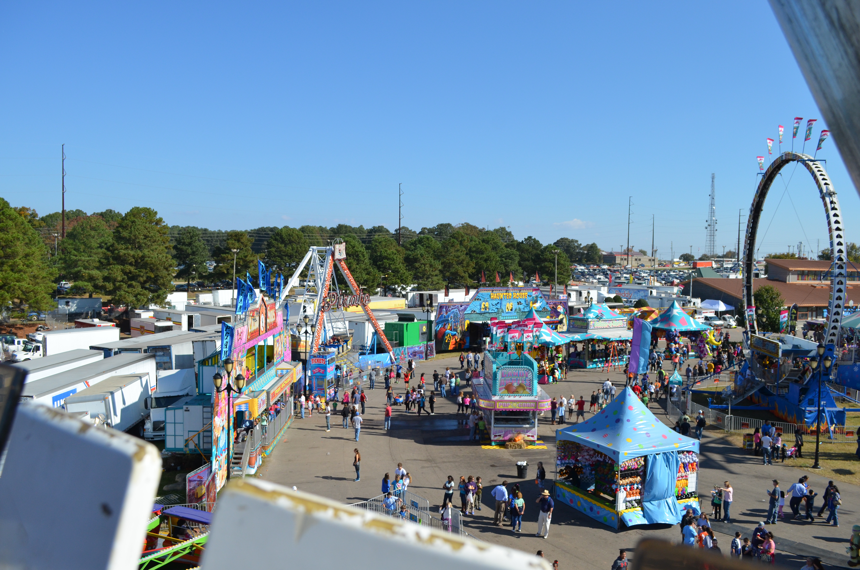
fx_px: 715
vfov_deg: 43.4
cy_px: 285
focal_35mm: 30
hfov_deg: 62.0
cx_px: 430
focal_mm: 20
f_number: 7.1
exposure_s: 1/1600
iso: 400
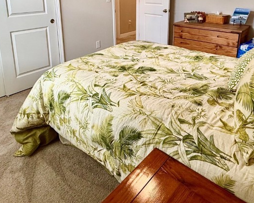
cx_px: 127
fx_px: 203
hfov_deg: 64.0
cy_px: 34
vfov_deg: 49.4
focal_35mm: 27
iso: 200
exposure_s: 1/120
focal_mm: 2.22
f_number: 2.2
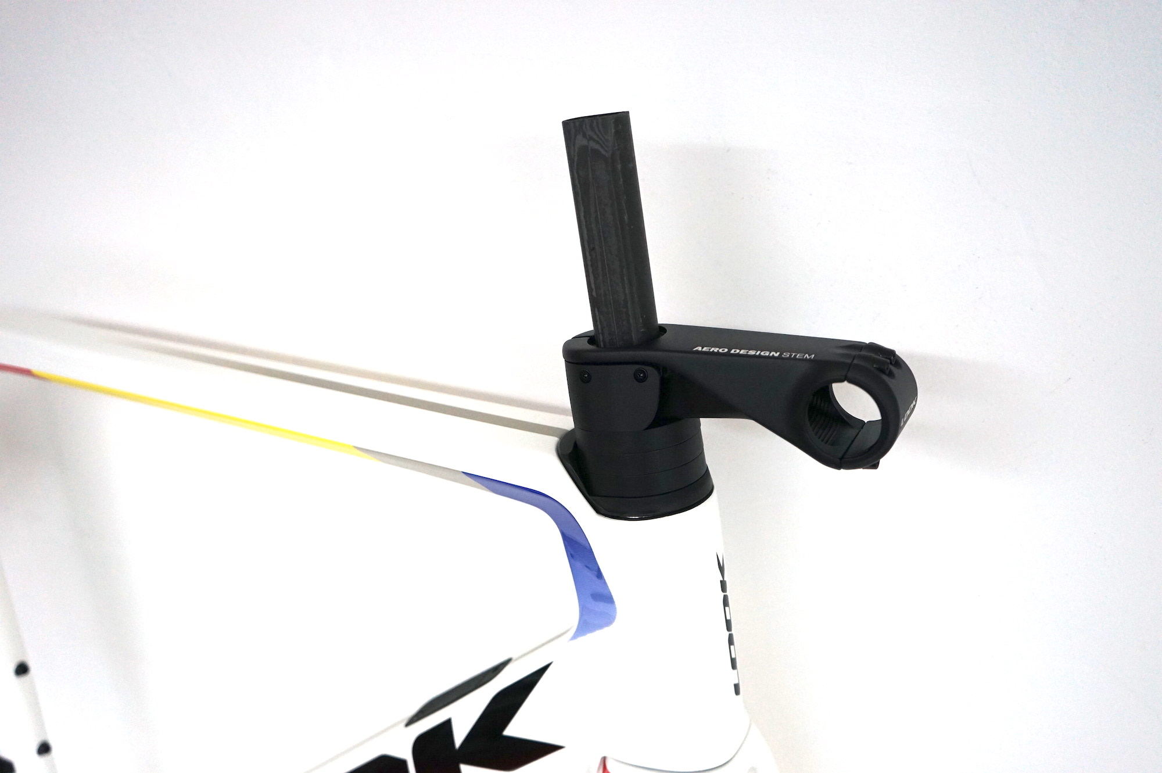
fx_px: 1097
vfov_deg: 38.8
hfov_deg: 55.8
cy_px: 386
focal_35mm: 34
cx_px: 581
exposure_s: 1/160
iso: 1600
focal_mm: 34
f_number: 4
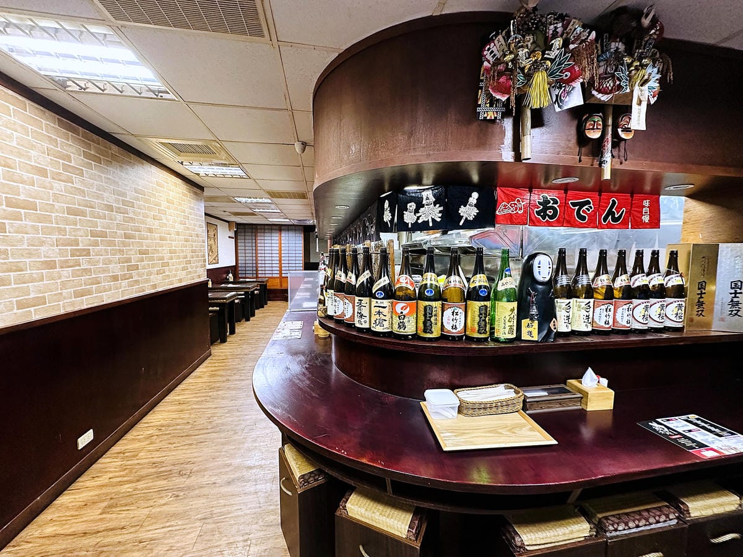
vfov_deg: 85.7
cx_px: 372
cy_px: 278
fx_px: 300
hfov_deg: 102.1
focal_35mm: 14
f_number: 2.2
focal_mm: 2.22
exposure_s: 1/60
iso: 640
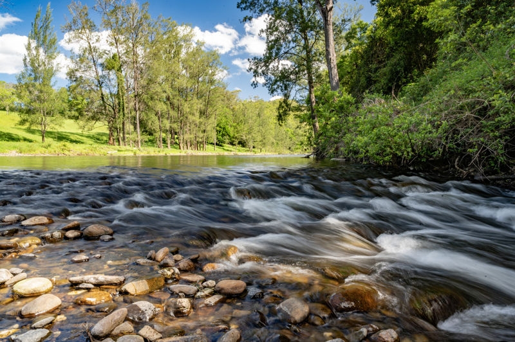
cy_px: 171
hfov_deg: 67.4
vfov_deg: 47.9
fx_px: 386
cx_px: 258
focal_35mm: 27
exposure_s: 1/5
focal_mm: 27
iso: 200
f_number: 22
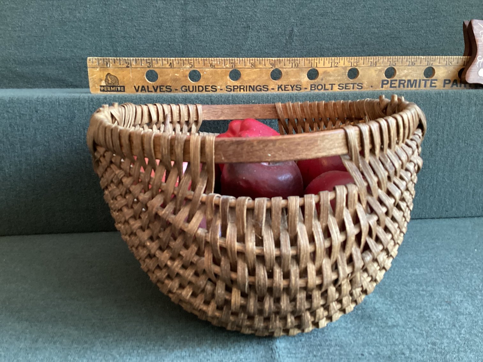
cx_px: 242
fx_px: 433
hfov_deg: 58.3
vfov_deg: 45.4
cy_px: 181
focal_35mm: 31
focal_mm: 3.3
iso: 320
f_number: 2.4
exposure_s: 1/25
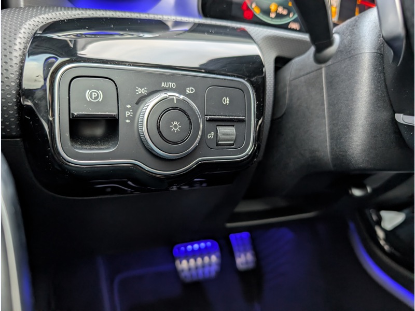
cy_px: 156
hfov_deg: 71.6
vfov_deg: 56.8
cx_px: 208
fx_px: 288
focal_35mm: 24
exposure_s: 1/34.3
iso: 251
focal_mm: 6.9
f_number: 1.68
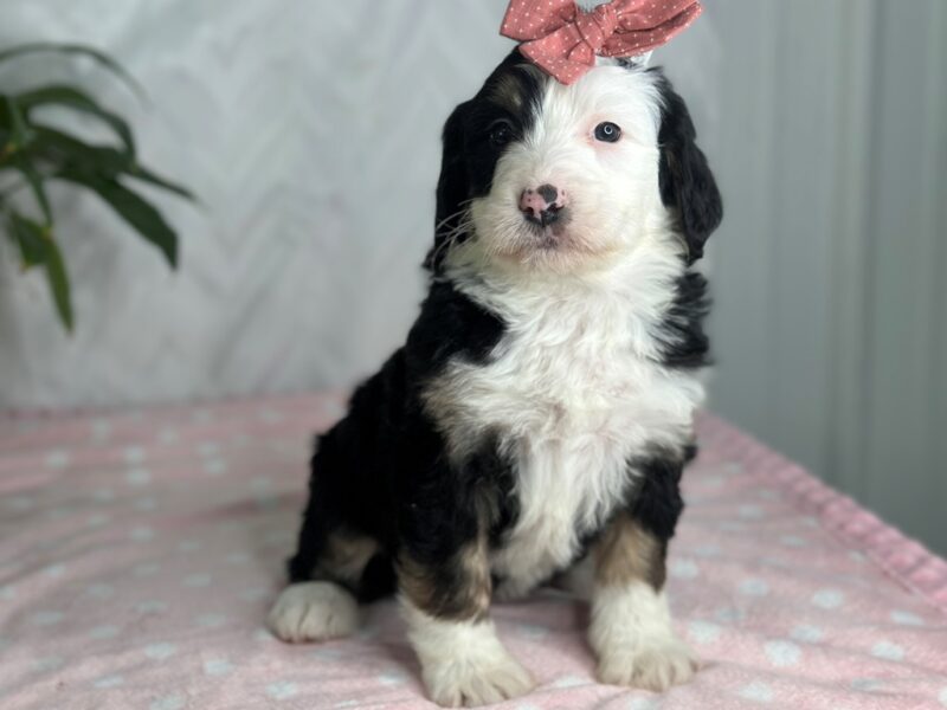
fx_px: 1313
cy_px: 355
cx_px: 474
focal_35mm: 48
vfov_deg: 30.3
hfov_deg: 39.7
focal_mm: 6.86
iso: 80
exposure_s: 1/511
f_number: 1.78
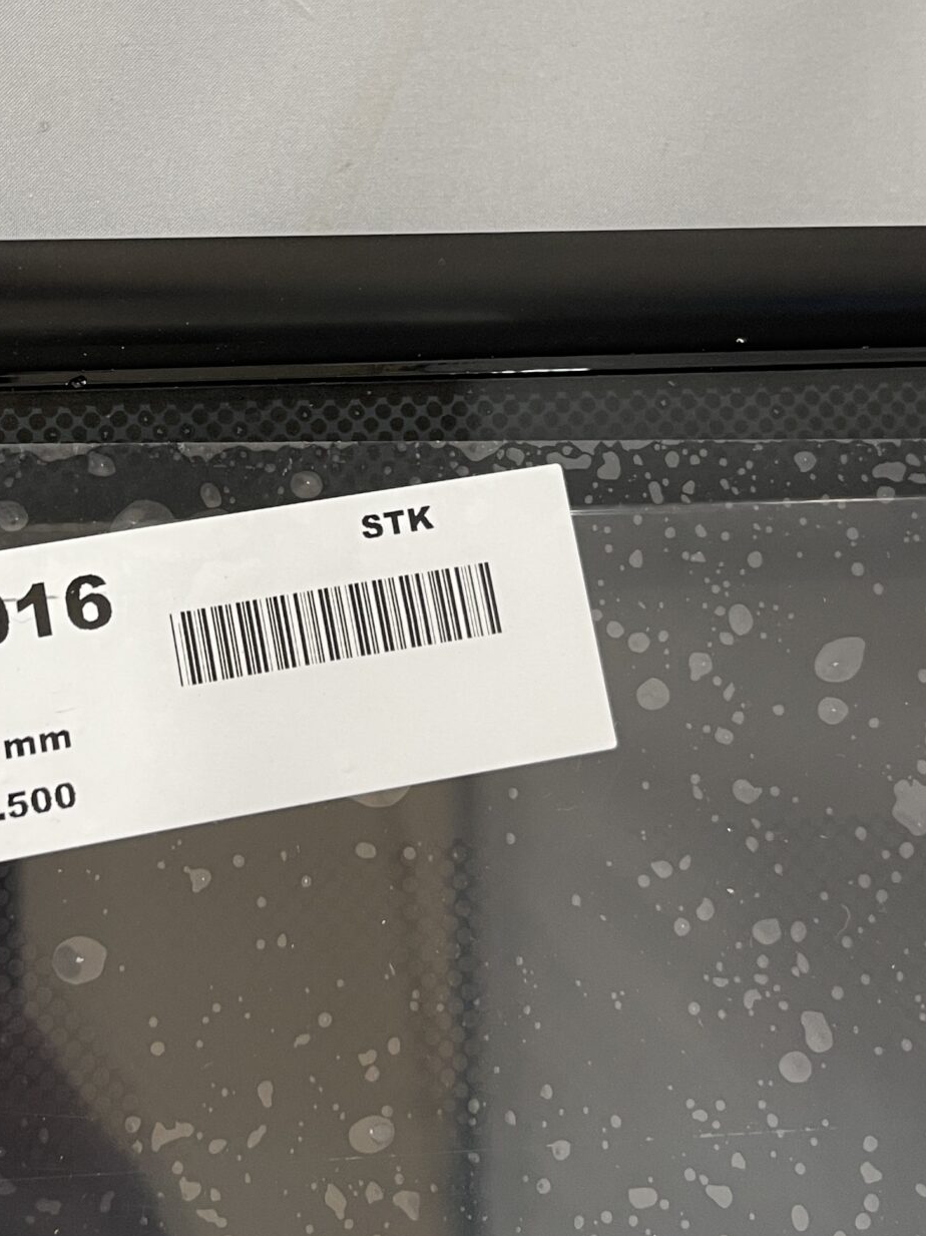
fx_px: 1927
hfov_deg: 26.7
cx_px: 229
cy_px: 400
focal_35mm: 54
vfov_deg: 35.2
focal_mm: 5.1
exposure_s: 1/50
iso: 100
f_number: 1.6
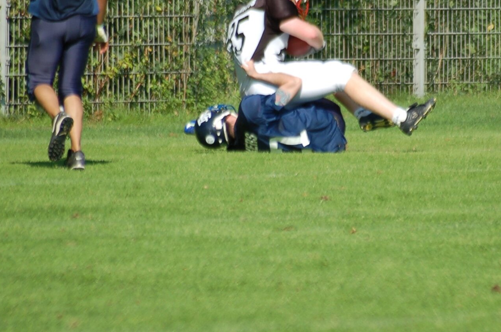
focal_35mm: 778
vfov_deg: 1.8
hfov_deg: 2.7
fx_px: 10807
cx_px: 323
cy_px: 104
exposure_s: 1/1000
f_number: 5.6
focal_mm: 300
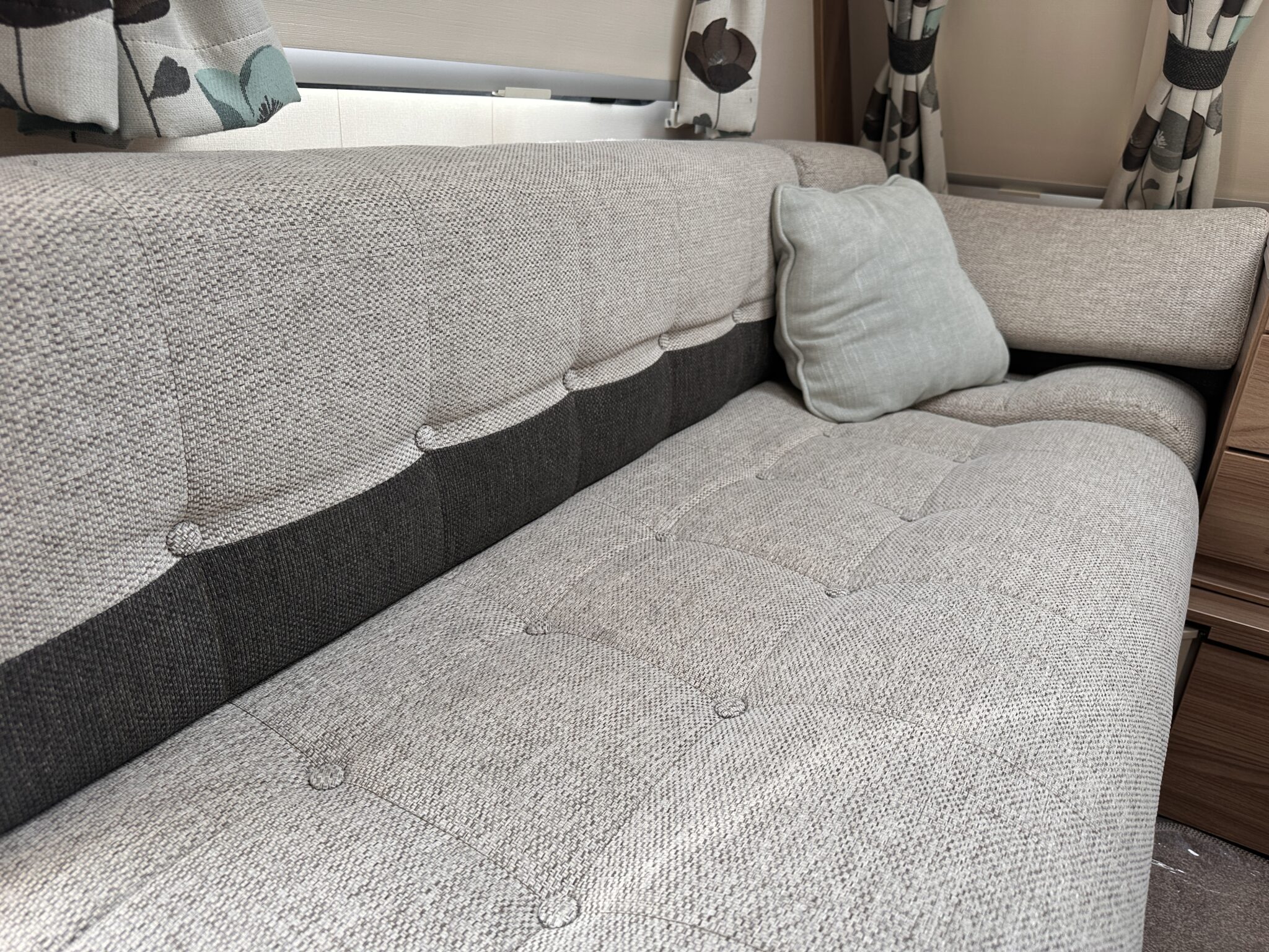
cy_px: 476
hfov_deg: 71.6
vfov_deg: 56.8
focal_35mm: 24
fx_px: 880
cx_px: 634
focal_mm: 6.86
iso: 64
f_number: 1.78
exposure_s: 1/201
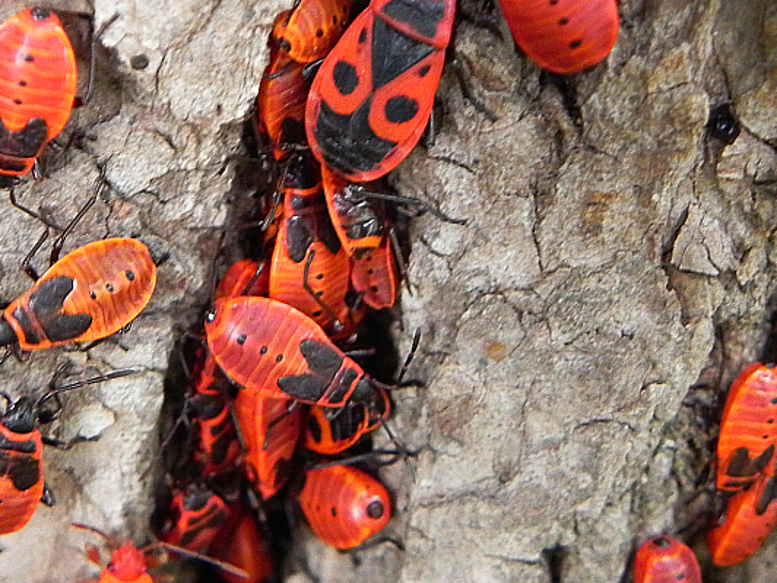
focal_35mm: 100
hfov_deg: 19.5
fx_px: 2245
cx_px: 206
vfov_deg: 14.8
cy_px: 297
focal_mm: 9.2
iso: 400
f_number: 3.5
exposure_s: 1/47.2
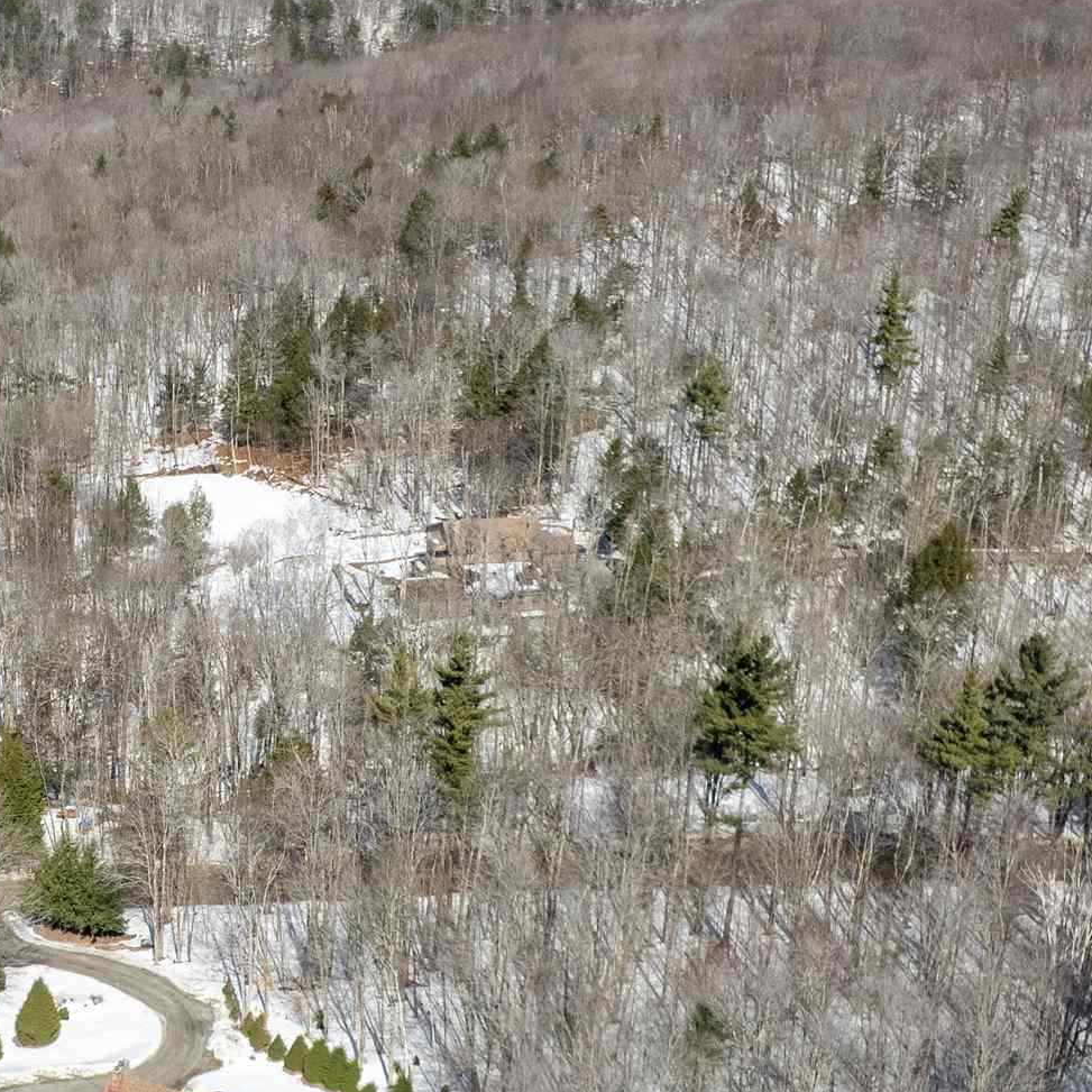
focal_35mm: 59
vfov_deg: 29.0
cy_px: 688
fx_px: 2106
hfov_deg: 27.3
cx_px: -13
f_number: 2.8
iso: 120
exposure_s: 1/320
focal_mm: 8.38
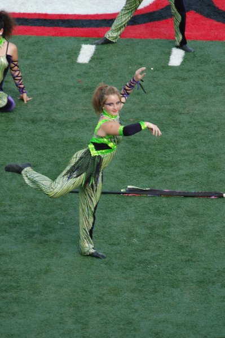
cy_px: 169
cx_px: 112
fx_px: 5634
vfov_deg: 3.4
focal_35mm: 600
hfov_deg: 2.3
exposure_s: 1/250
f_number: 5.6
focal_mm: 400
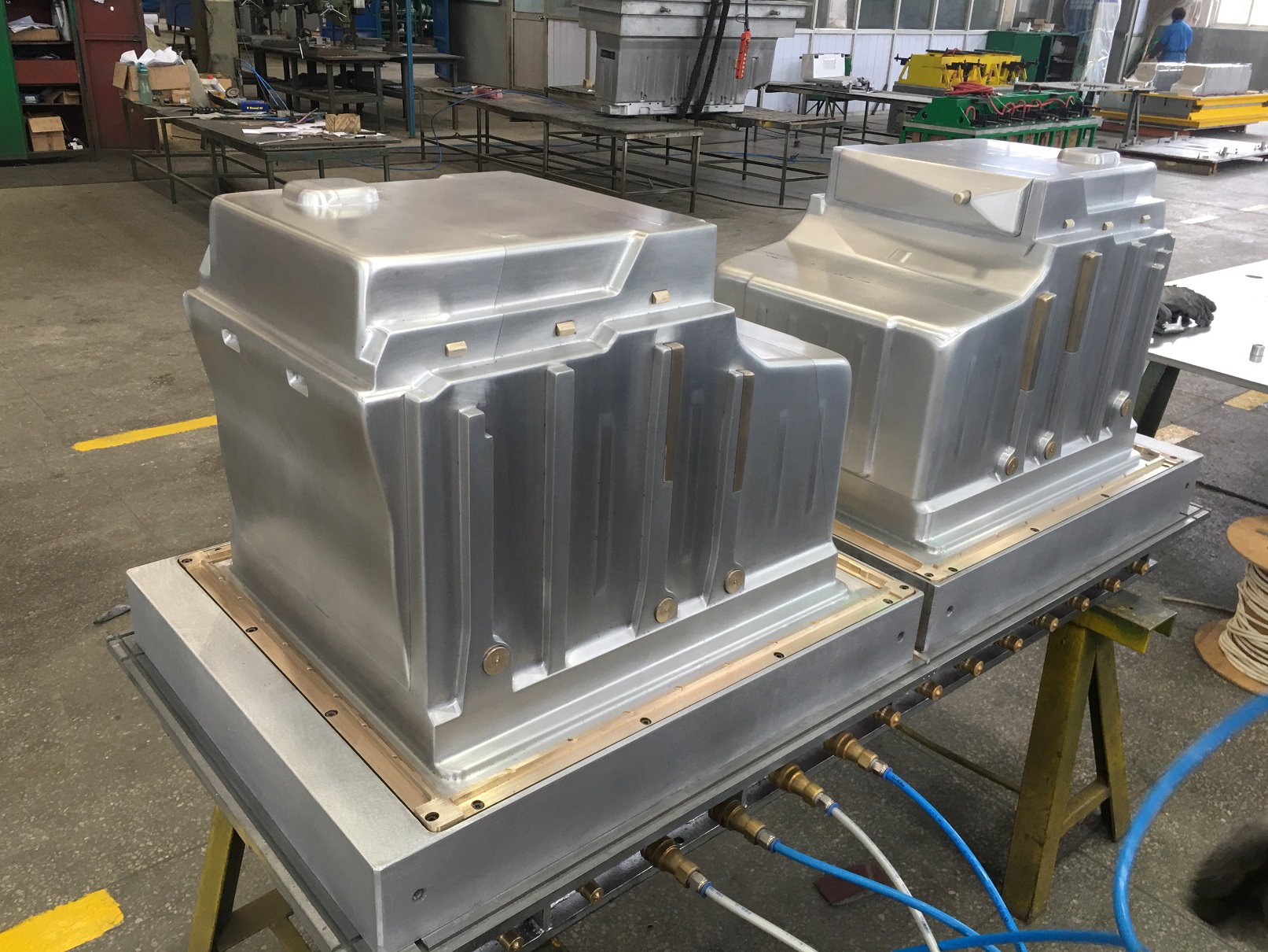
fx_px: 1062
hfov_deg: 61.7
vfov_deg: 48.2
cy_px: 476
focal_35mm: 29
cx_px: 634
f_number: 2.2
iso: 32
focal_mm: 4.15
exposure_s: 1/17
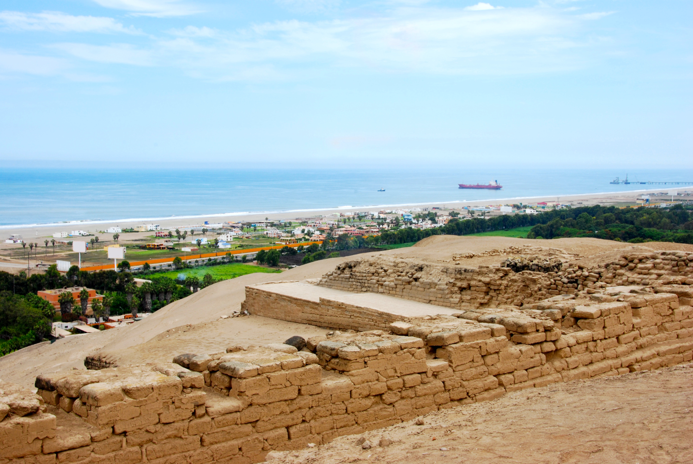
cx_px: 346
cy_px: 232
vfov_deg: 29.0
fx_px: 896
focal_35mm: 46
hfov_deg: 42.3
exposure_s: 1/30
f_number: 20
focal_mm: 31
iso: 100
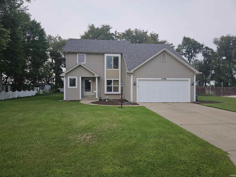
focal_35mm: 23
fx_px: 157
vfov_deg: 58.9
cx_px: 118
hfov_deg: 73.9
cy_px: 88
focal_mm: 5.4
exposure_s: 1/664
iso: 25
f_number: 1.8
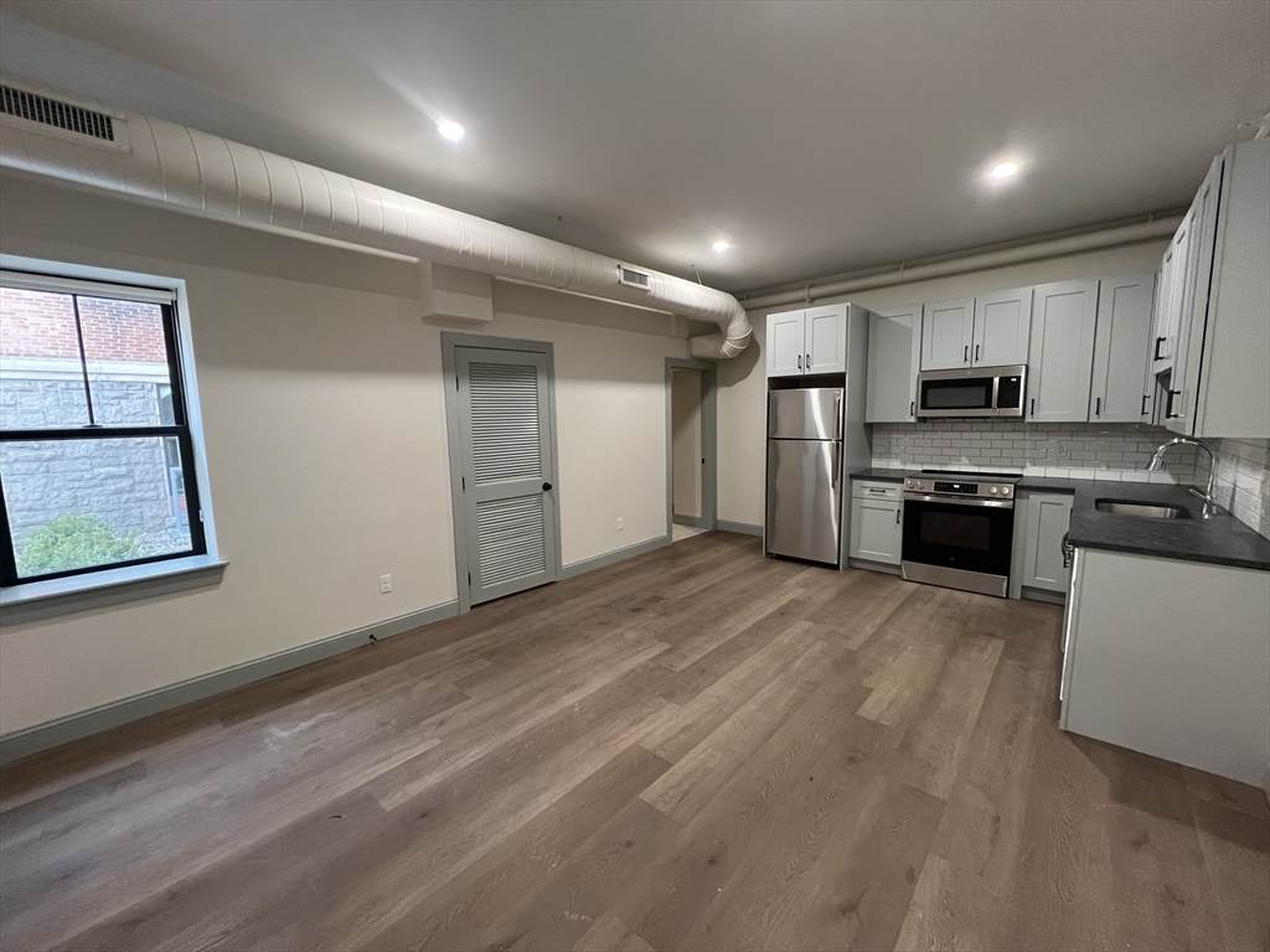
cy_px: 476
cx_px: 635
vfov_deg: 89.9
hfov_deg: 106.2
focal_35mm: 13
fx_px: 477
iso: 250
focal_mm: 1.57
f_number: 1.8
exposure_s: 1/60
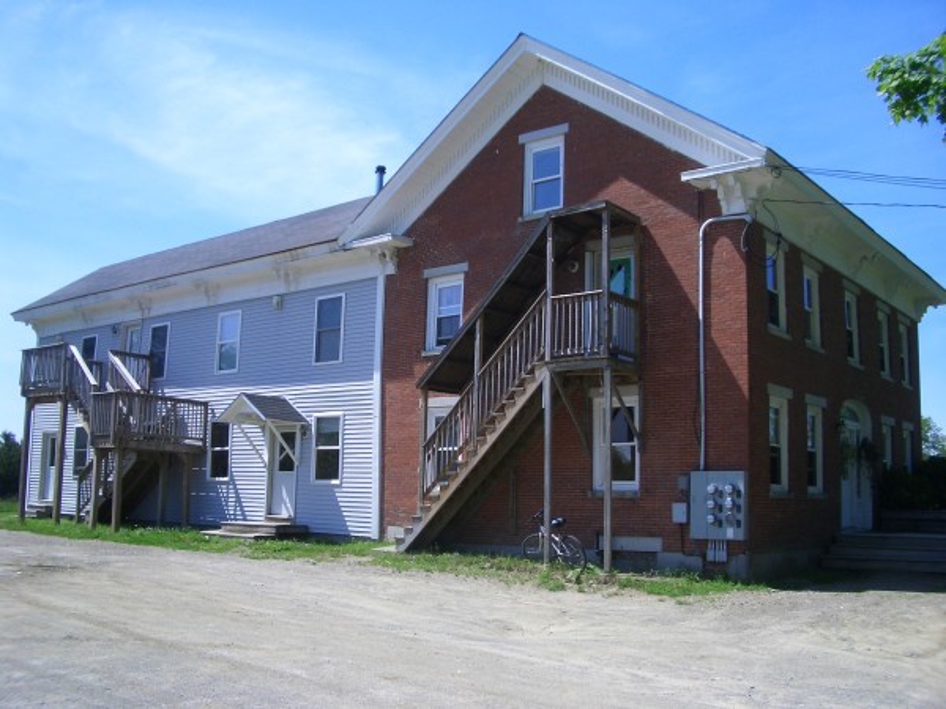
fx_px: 956
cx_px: 473
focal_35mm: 35
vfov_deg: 40.7
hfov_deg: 52.6
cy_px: 354
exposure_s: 1/500
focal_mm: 5.8
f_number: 4.3
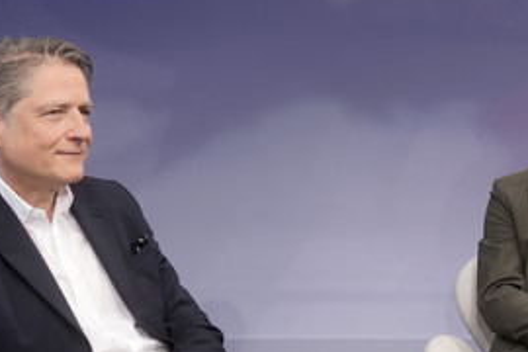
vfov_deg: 18.0
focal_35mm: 75
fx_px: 1100
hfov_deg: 26.9
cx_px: 318
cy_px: 282
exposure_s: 1/200
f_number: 2.2
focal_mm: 30
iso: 640
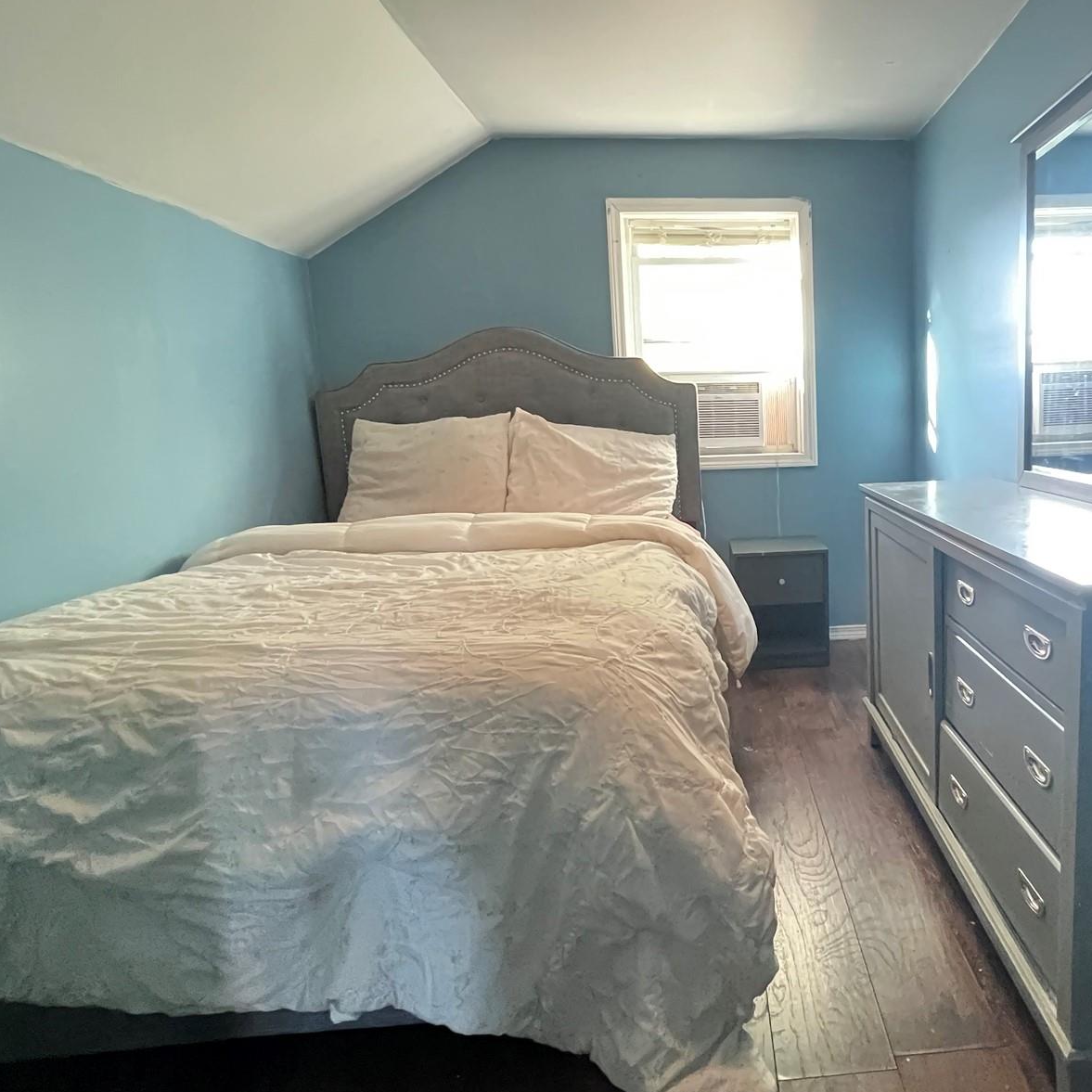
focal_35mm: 20
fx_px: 714
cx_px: 769
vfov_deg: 74.7
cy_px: 512
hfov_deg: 71.5
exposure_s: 1/60
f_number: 1.8
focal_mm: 1.57
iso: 800
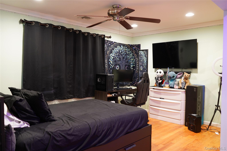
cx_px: 114
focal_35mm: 28
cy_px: 76
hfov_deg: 65.5
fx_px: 177
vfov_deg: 46.4
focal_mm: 28
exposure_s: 1/10
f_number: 3.5
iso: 800
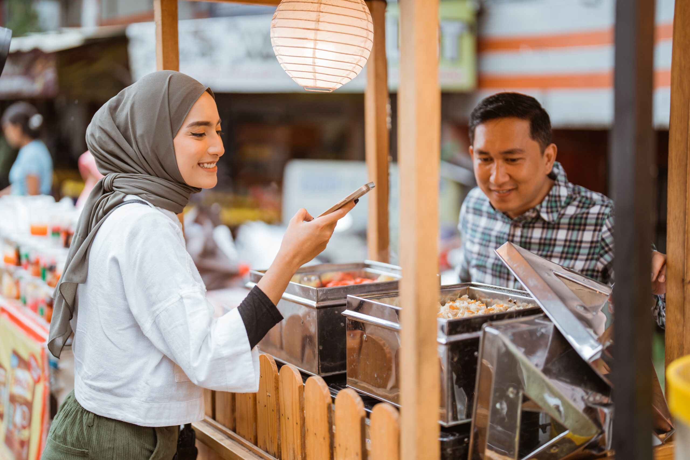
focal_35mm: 50
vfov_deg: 27.0
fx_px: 958
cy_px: 230
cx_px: 345
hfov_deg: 39.6
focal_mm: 50
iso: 200
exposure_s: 1/800
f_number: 1.2
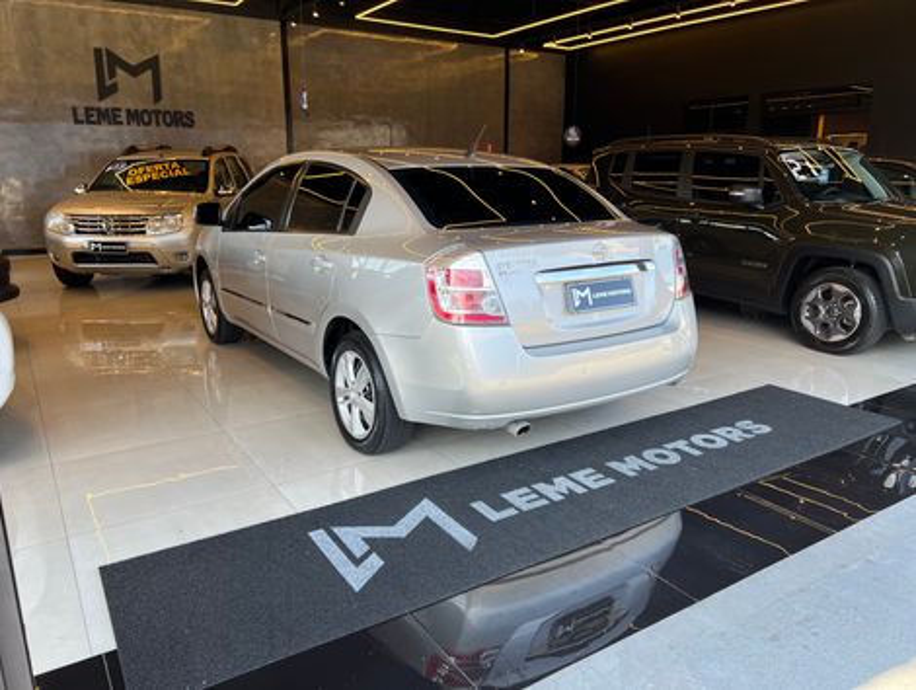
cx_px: 458
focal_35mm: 26
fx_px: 689
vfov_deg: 53.2
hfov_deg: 67.2
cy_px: 345
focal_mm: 5.7
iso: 40
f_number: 1.5
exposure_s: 1/267
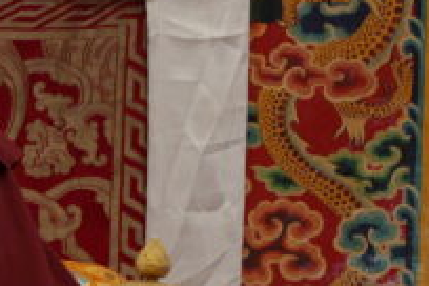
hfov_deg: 4.7
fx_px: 5088
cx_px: -627
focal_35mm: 427
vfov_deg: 3.2
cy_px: 300
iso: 3200
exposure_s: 1/100
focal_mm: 85
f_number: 5
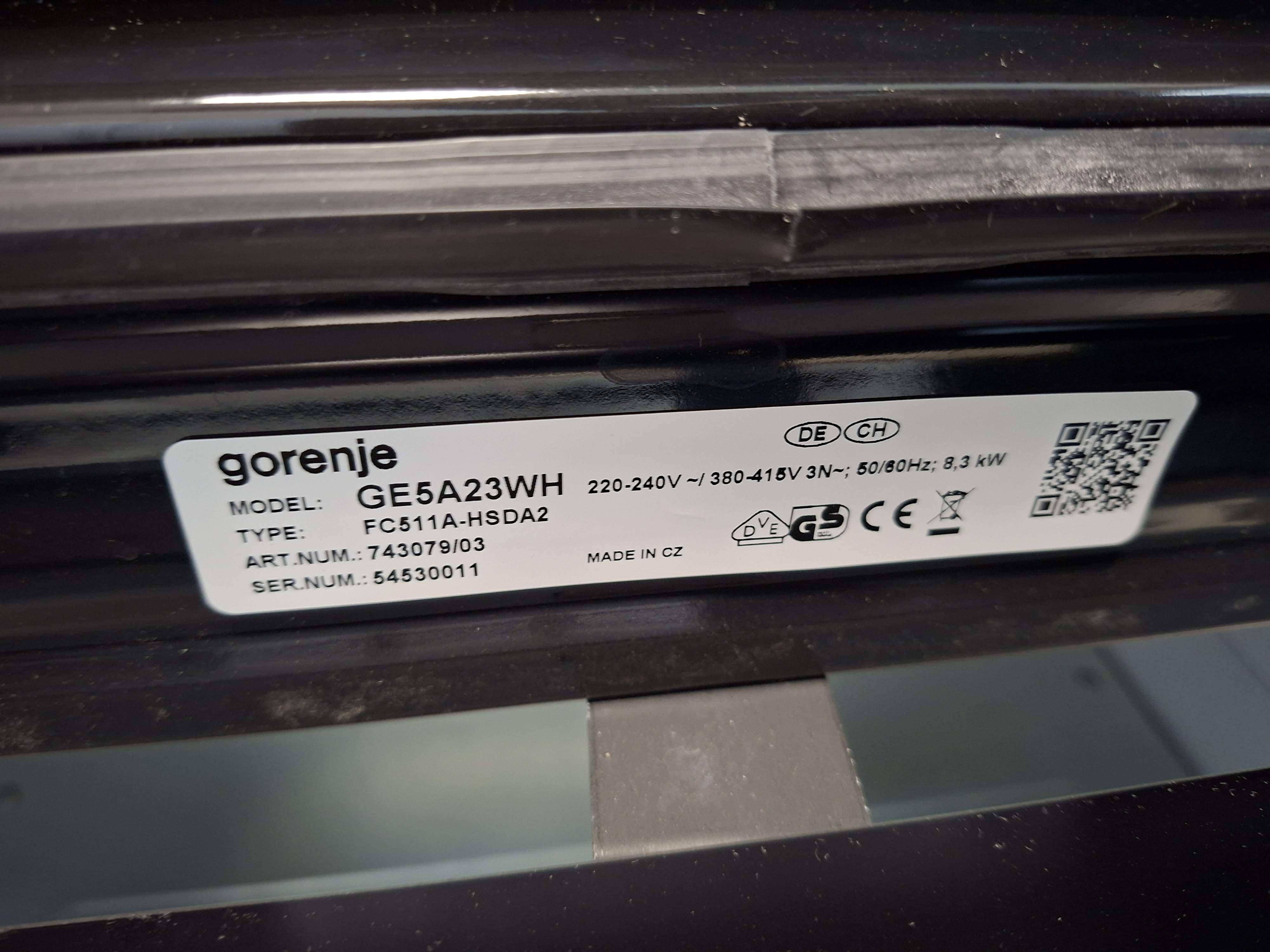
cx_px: 635
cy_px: 476
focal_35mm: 23
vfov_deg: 58.9
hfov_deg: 73.9
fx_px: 844
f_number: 1.8
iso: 400
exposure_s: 1/25
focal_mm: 5.54
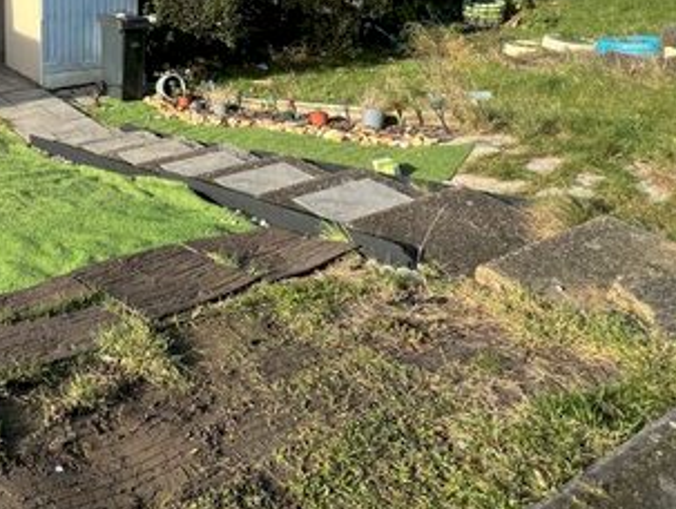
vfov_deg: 41.2
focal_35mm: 30
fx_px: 587
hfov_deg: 50.8
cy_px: 6
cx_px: 31
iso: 32
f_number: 1.8
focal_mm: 1.57
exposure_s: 1/592
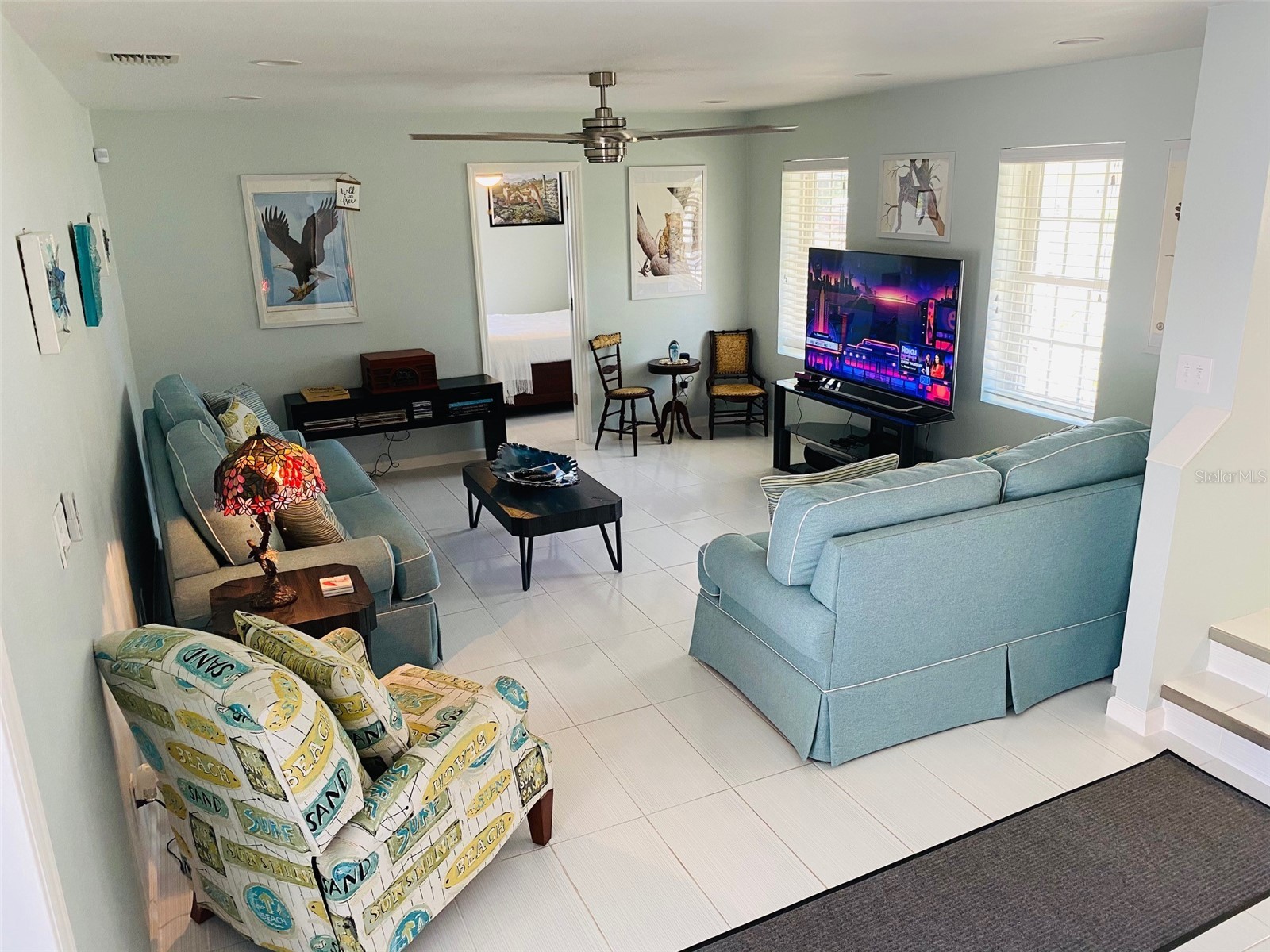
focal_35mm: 26
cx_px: 635
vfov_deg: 53.1
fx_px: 954
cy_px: 476
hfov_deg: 67.3
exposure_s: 1/60
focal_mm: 4.25
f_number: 1.8
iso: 160
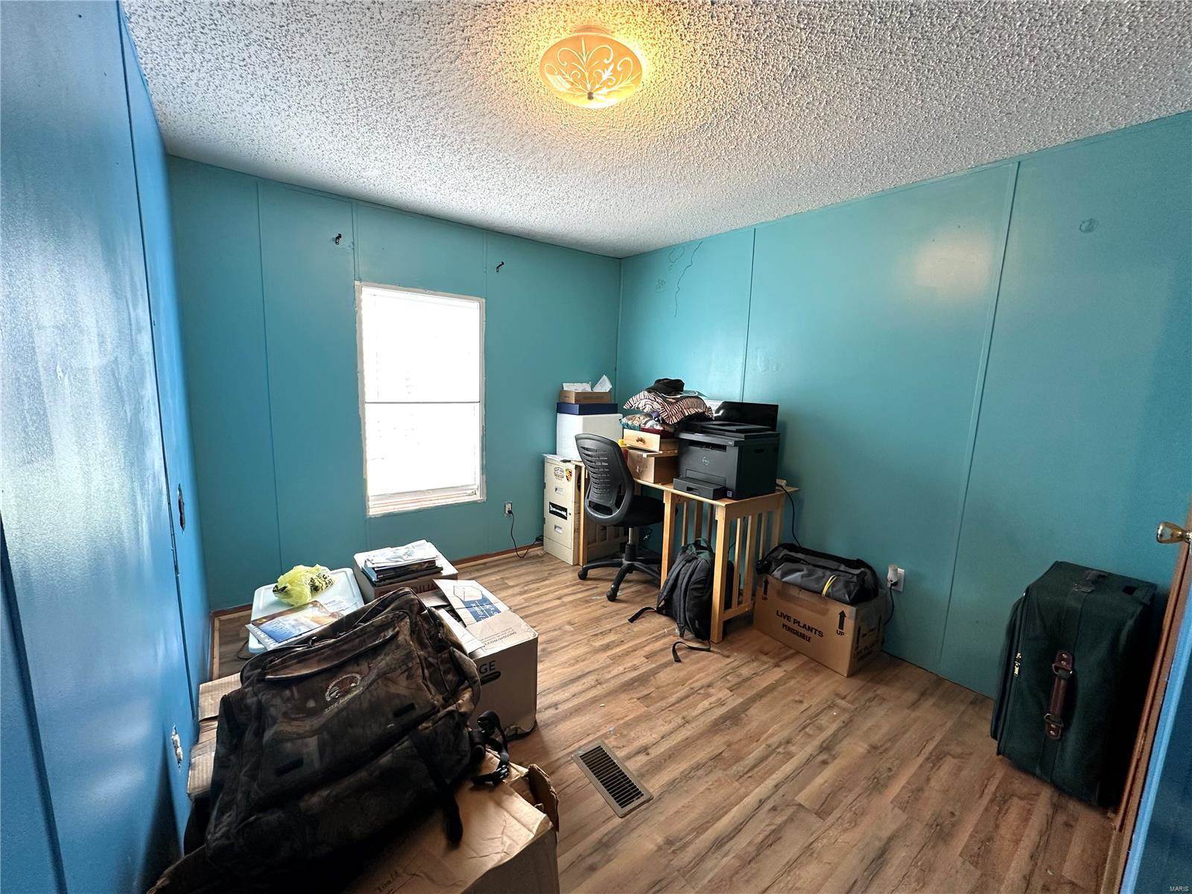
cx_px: 596
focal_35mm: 14
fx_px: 482
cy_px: 447
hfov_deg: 102.1
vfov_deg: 85.7
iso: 160
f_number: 2.2
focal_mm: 2.22
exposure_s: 1/60
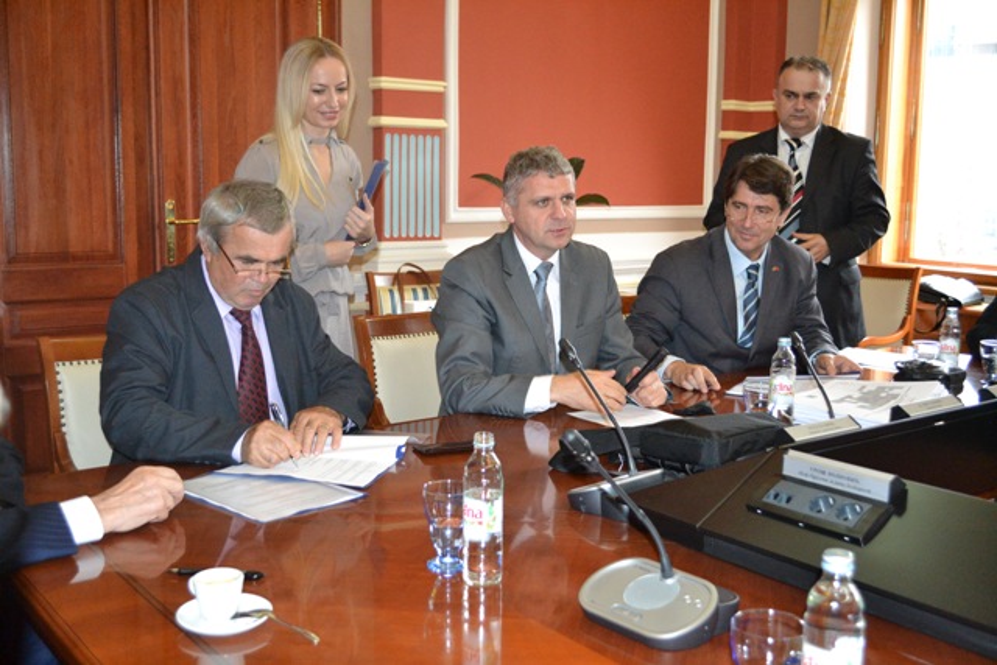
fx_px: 1080
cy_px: 332
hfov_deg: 49.5
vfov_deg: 34.2
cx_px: 498
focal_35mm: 39
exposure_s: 1/60
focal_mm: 26
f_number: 4.2
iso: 3200
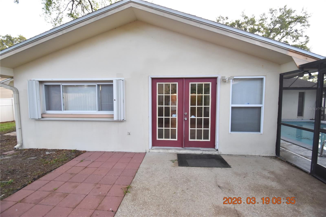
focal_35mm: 15
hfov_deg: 100.4
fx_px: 136
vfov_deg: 77.3
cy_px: 108
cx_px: 163
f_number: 3.5
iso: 800
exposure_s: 1/350
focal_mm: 10
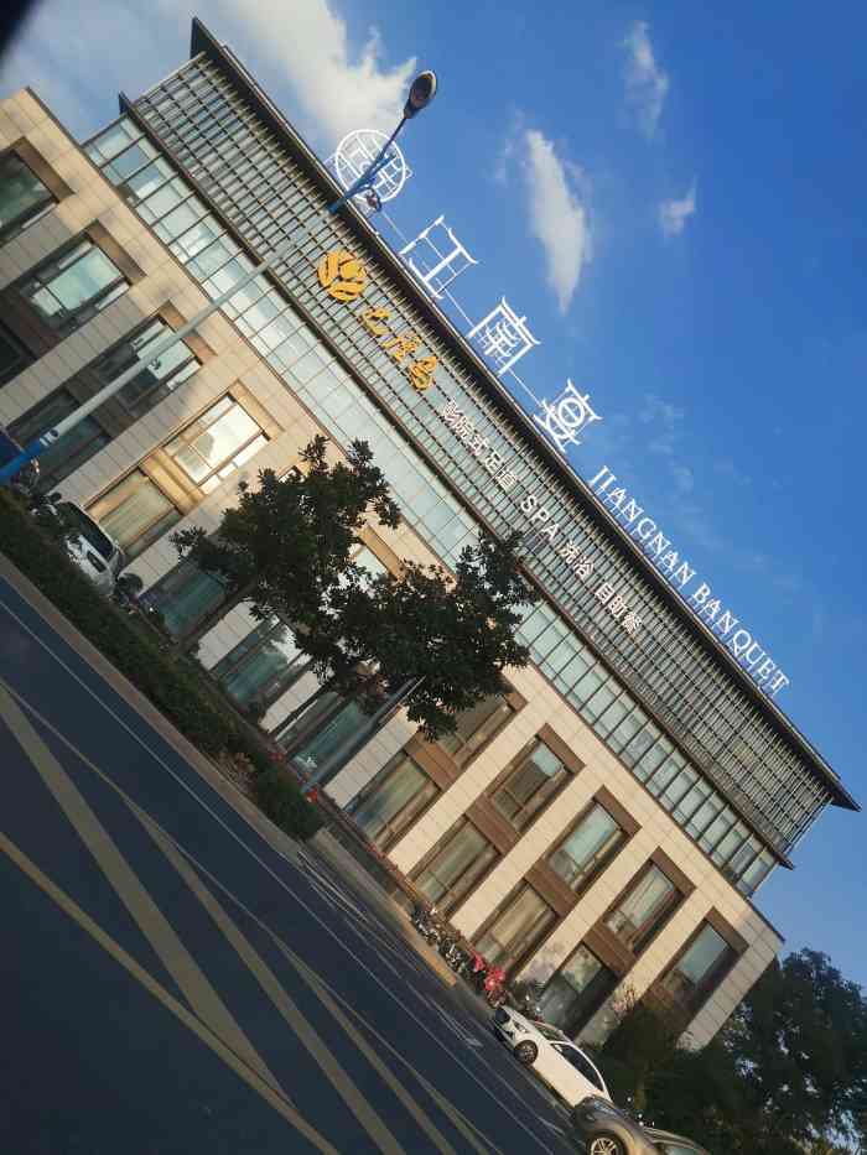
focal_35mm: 27
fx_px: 901
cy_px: 578
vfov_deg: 65.3
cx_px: 434
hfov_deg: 51.4
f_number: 1.8
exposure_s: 1/385
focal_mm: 4.75
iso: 50
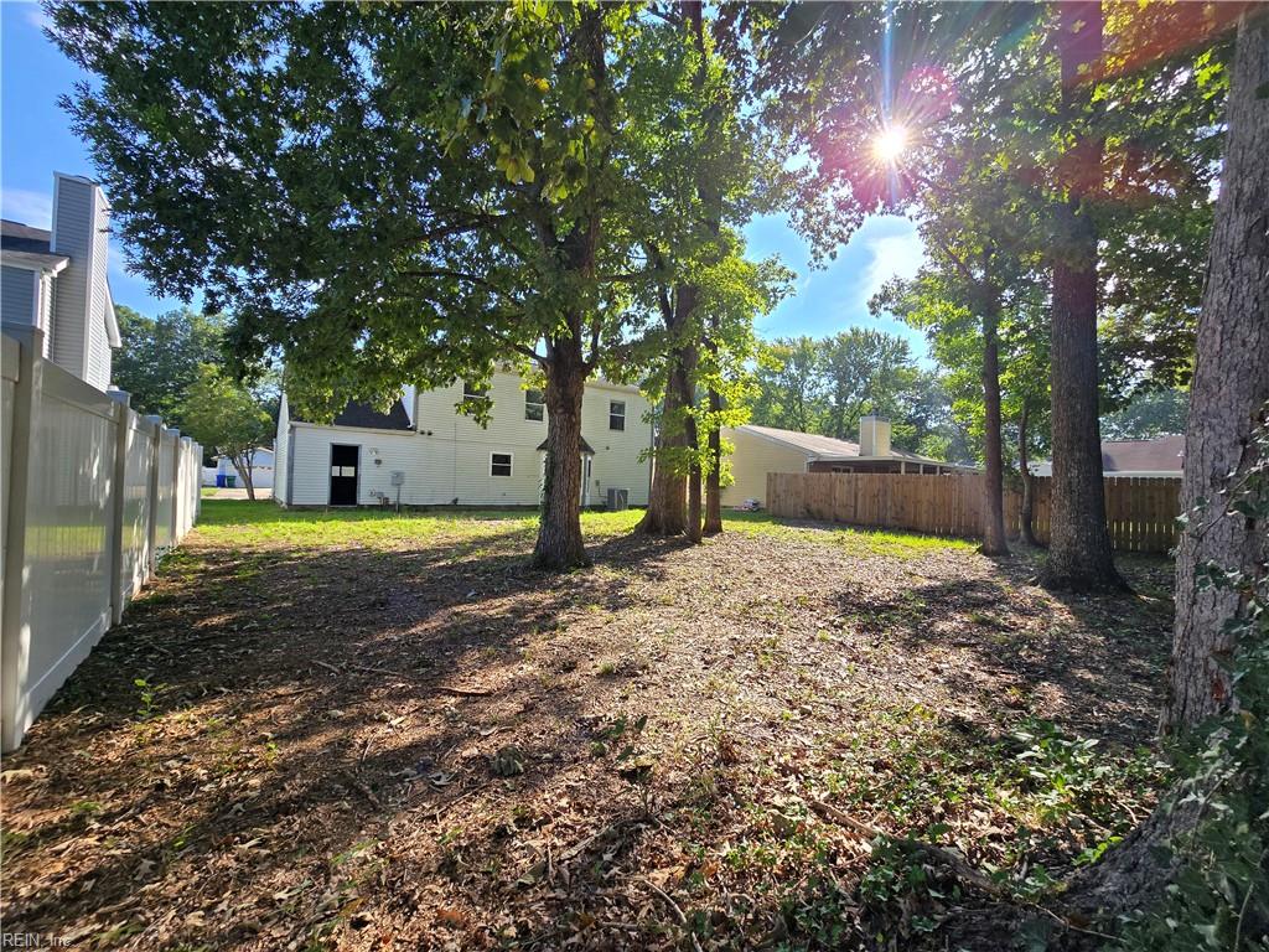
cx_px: 634
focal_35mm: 13
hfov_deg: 106.2
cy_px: 476
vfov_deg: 89.9
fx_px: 477
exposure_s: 1/827
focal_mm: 2.2
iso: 50
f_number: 2.2
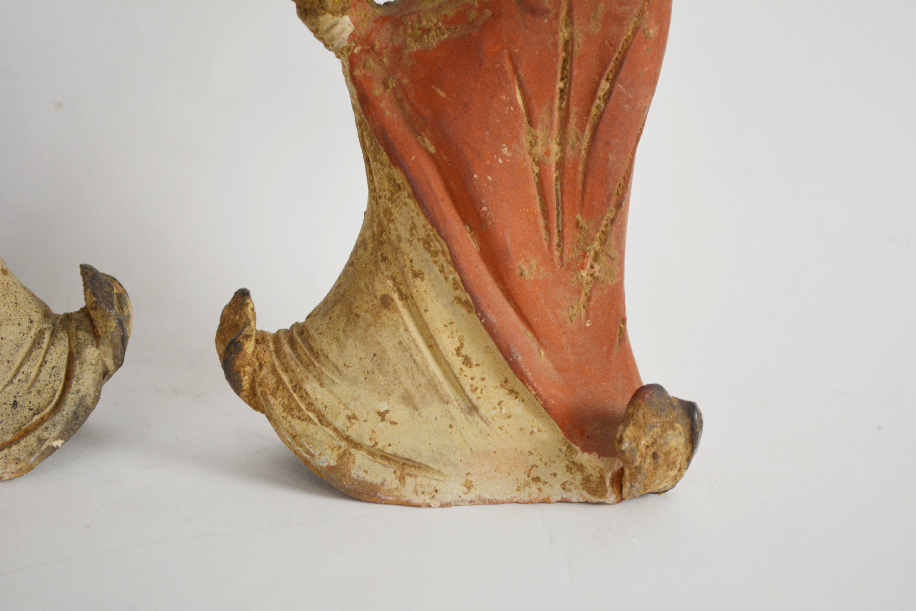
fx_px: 1985
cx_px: 458
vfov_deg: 17.5
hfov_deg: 26.0
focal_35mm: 78
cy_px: 306
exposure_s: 1/125
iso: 360
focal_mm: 52
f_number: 5.6
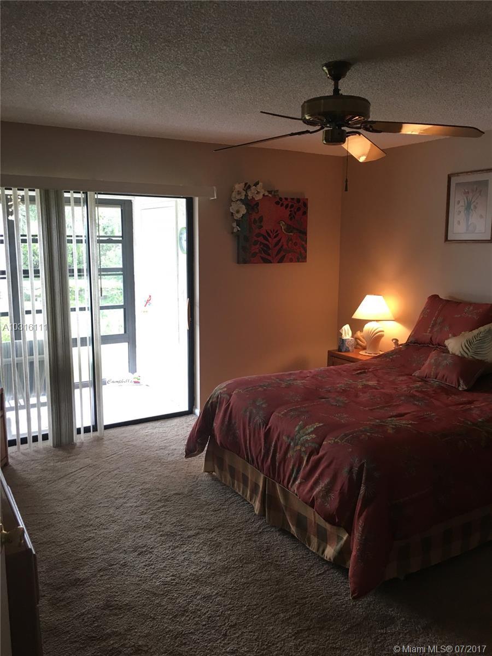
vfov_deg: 61.7
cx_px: 246
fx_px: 550
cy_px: 328
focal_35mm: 29
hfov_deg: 48.2
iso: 40
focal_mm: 4.15
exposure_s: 1/30
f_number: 2.2
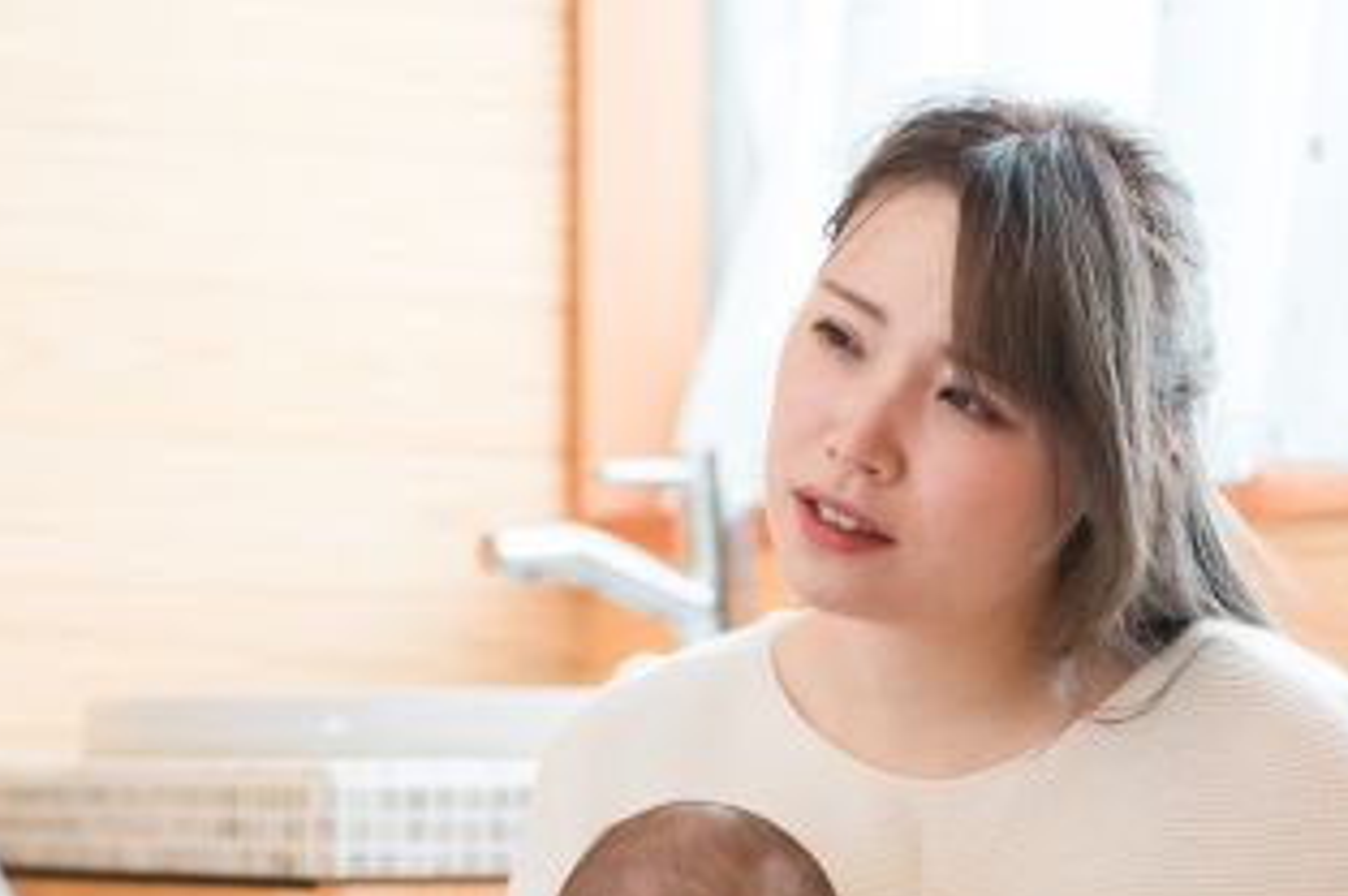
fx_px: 4975
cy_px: 840
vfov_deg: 10.2
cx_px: 853
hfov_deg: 15.4
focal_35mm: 133
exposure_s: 1/125
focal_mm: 65
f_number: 2.5
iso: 400
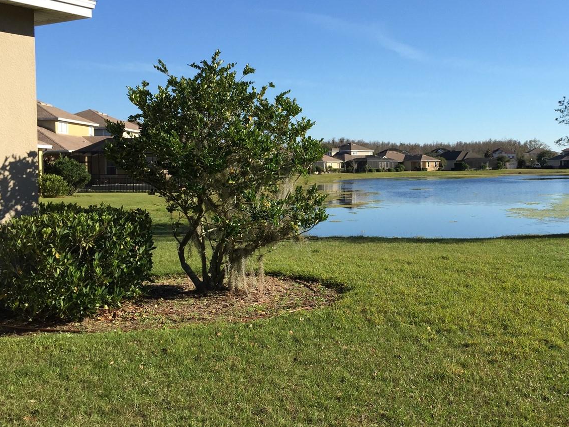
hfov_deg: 45.1
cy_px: 194
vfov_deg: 35.1
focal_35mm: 41
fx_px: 674
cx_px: 377
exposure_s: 1/1582
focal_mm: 4.15
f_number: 2.2
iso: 32
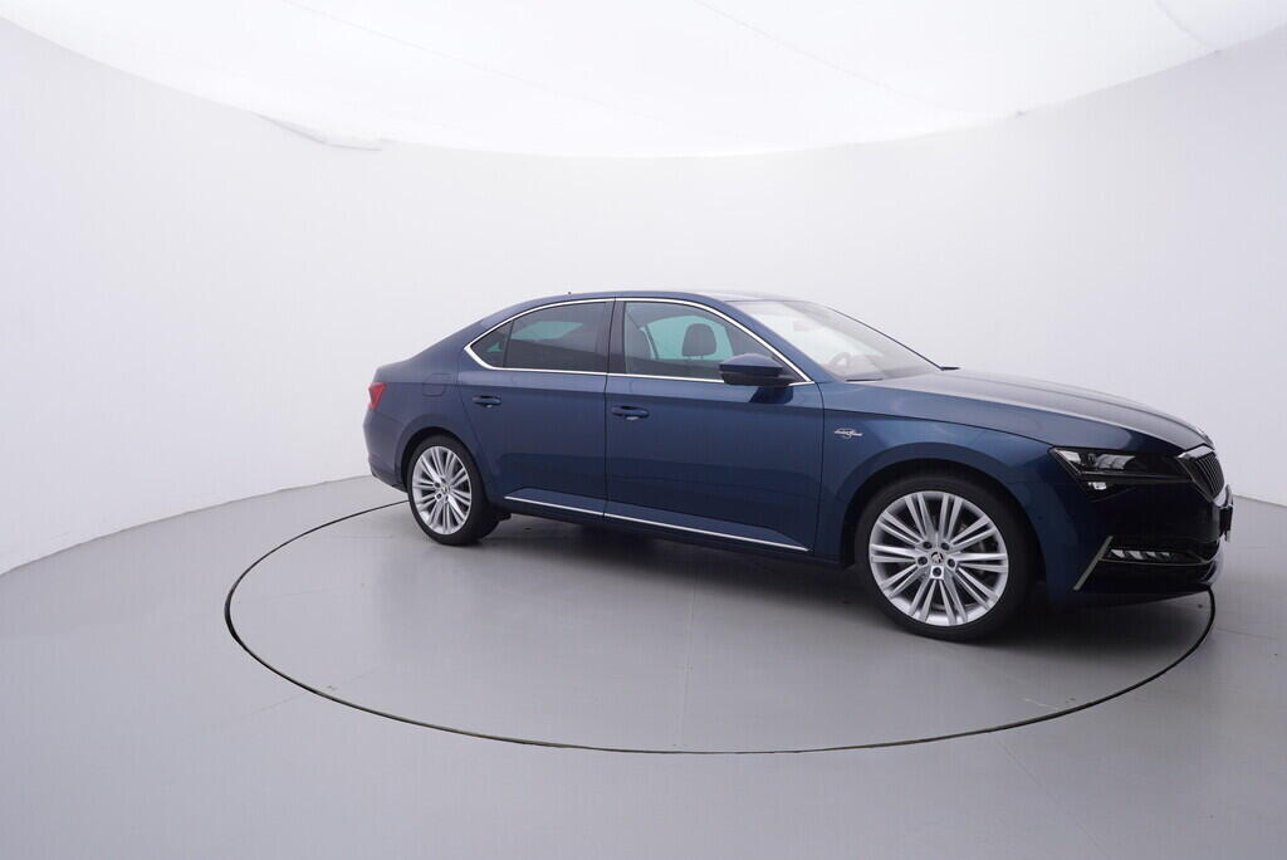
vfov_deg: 56.2
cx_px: 644
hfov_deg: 77.3
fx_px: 805
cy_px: 430
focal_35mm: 22
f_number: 5
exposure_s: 1/80
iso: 200
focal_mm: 15
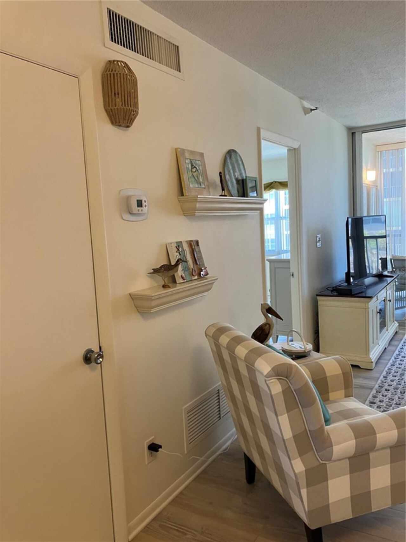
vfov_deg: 63.4
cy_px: 271
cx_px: 203
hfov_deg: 49.8
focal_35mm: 28
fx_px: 438
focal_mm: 3.99
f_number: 1.8
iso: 160
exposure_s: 1/60
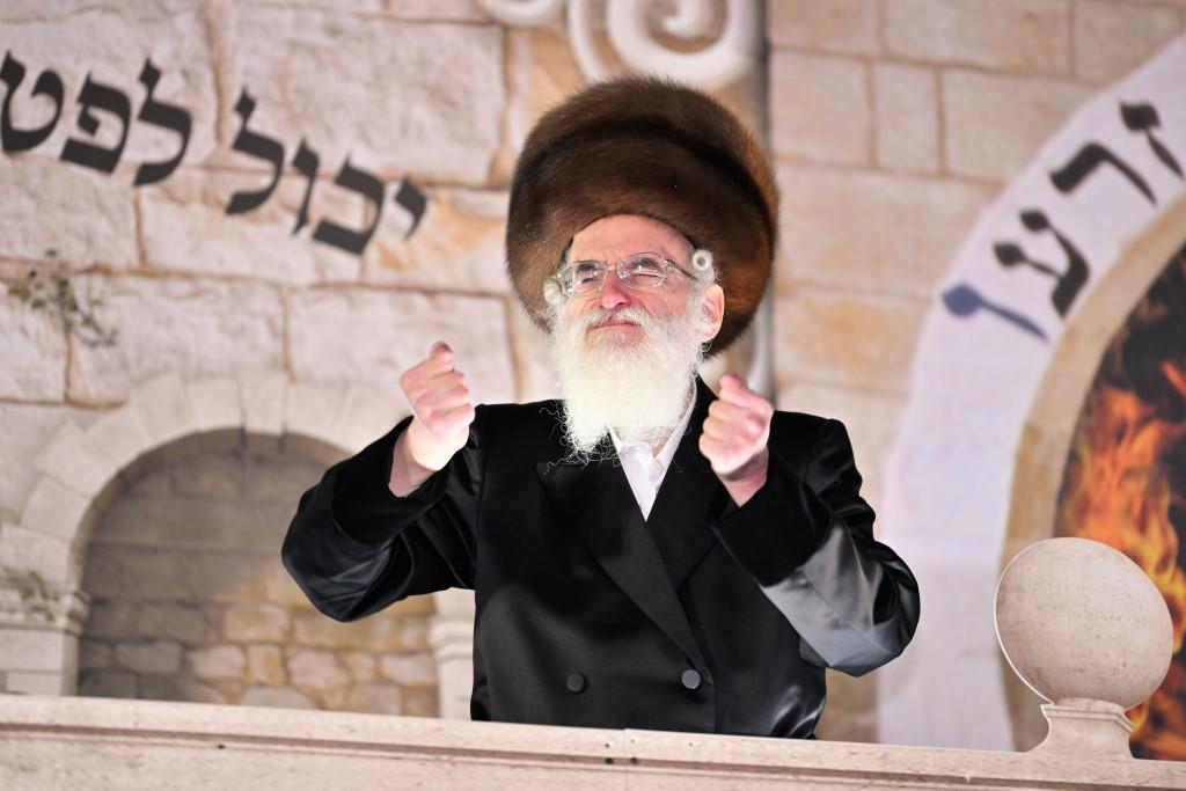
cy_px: 396
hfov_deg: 10.3
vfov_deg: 6.9
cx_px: 593
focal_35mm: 200
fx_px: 6589
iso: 500
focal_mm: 200
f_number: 2.8
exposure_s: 1/160
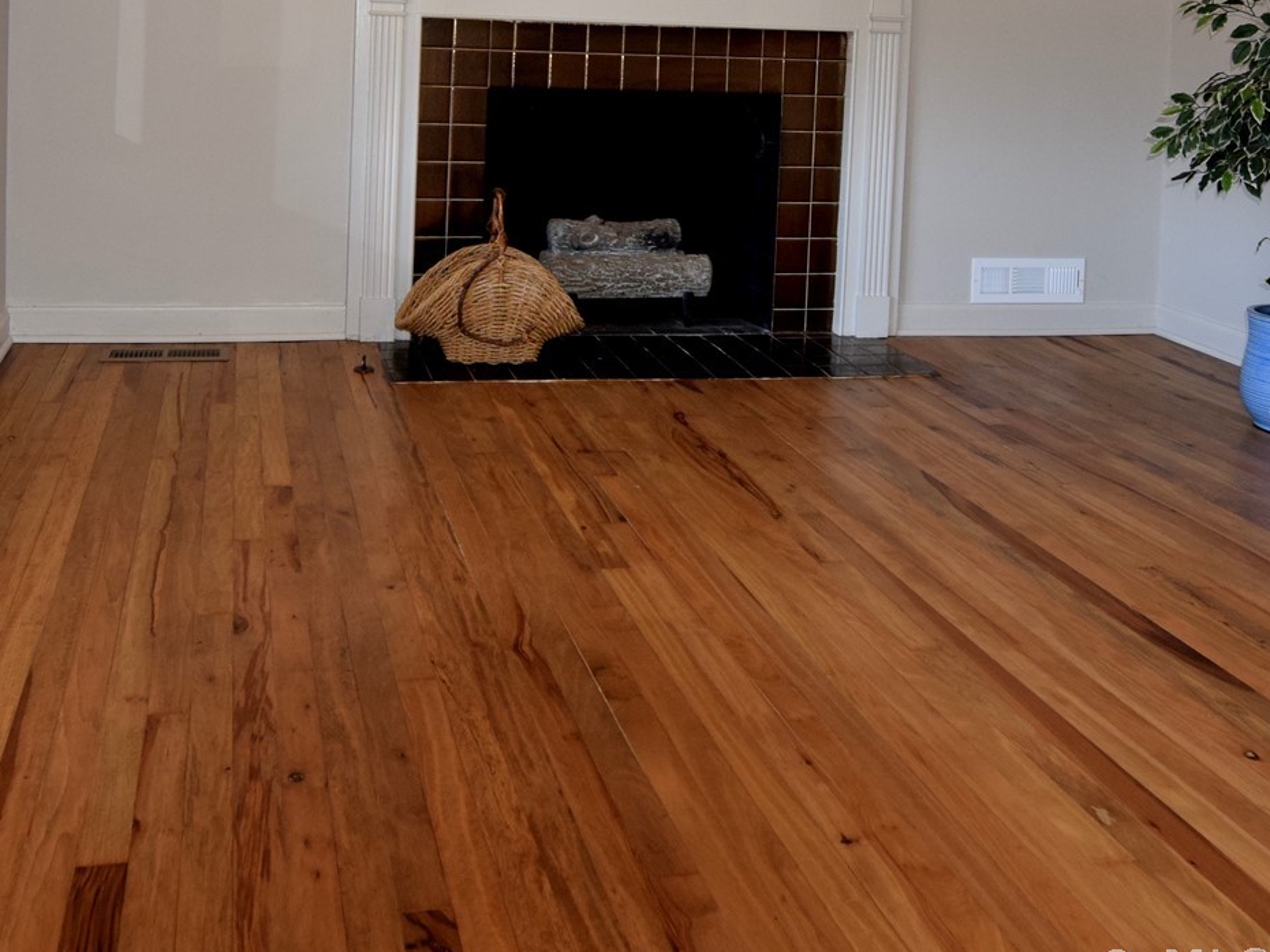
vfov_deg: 33.1
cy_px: 84
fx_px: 1506
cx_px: 544
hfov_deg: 45.6
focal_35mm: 41
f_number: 5.6
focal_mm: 13
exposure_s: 1/125
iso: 640
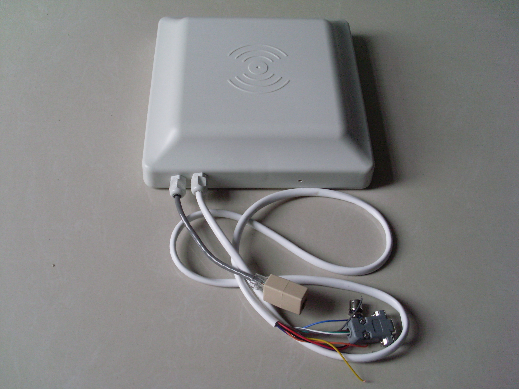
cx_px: 260
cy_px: 194
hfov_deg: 49.0
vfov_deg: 37.7
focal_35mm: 38
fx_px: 570
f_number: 3
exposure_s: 1/60
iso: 160
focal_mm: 6.3
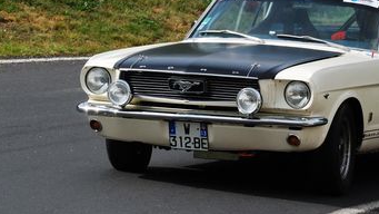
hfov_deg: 4.1
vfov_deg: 2.3
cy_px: 62
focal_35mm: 530
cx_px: 242
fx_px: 5328
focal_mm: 180
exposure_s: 1/4000
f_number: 6.3
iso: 900
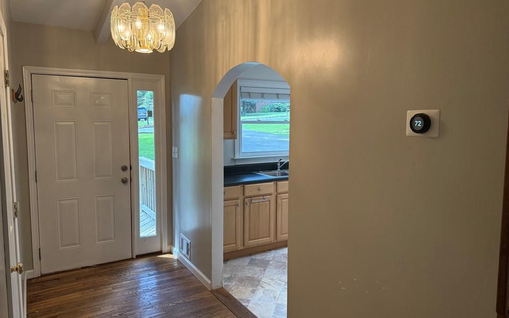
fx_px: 361
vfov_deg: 47.6
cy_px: 155
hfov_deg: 70.4
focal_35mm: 26
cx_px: 253
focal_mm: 6.76
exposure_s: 1/161
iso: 200
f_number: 1.78
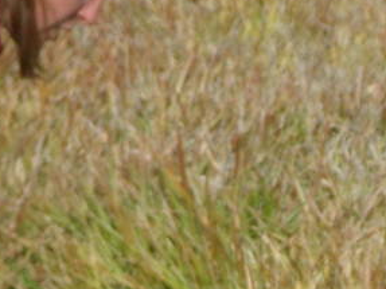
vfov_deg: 2.5
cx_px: -20
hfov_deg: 3.4
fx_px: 6521
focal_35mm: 585
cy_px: 550
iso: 80
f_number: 5.3
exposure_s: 1/500
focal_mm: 17.7
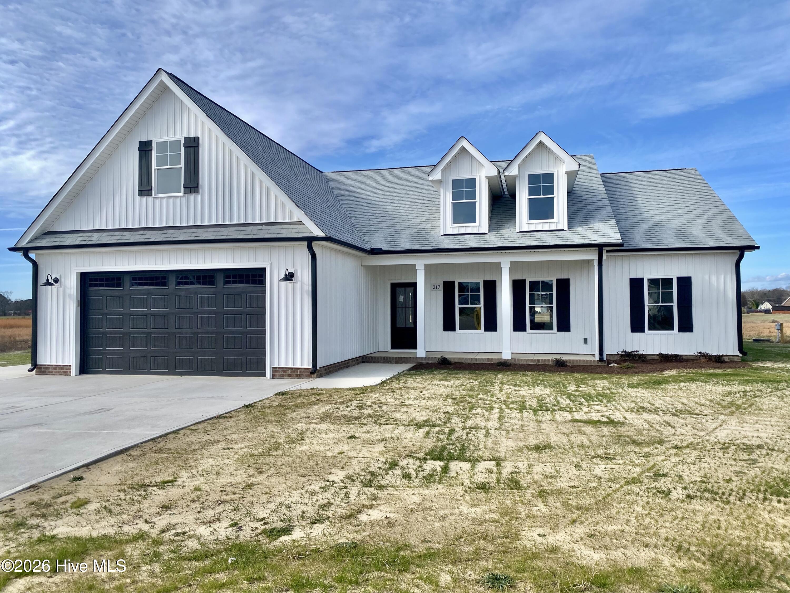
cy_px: 296
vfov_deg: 53.1
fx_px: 593
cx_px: 395
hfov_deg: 67.3
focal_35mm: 26
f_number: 1.8
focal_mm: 4.25
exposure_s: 1/2755
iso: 32
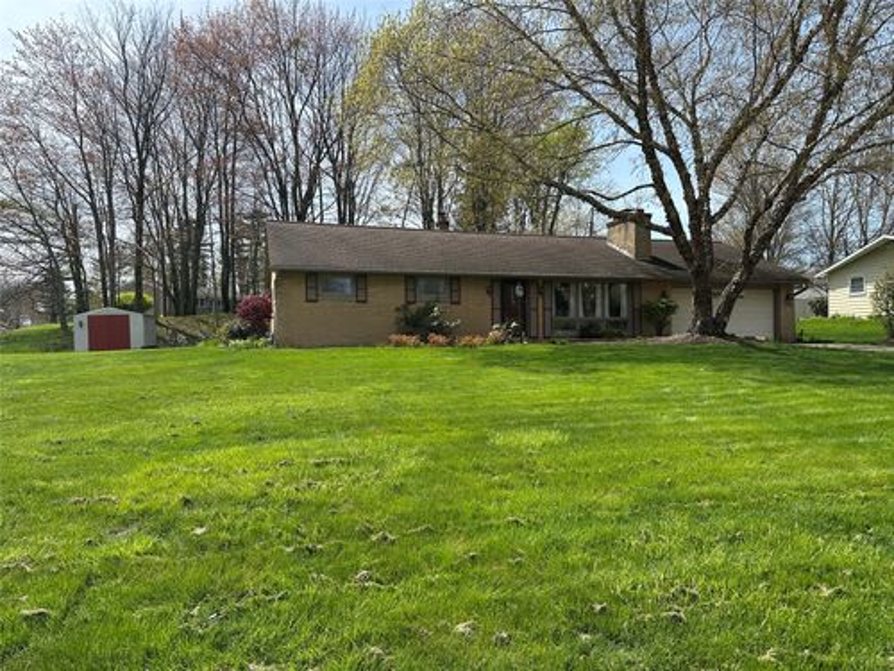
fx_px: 620
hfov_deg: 71.6
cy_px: 336
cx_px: 447
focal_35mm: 24
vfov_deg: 56.8
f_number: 1.78
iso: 80
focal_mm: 6.86
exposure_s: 1/3058
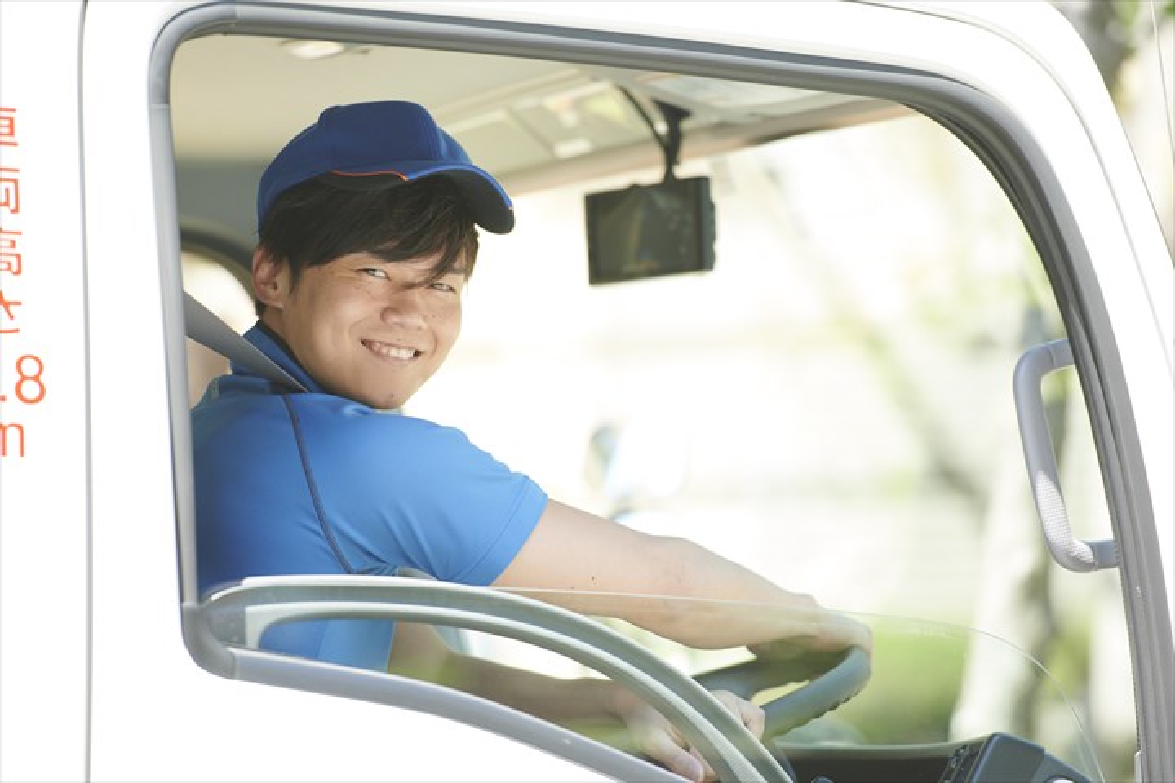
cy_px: 392
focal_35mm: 200
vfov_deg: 6.9
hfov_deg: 10.3
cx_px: 588
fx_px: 6527
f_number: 3.2
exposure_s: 1/200
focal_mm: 200
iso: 200
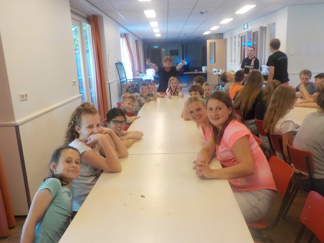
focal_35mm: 30
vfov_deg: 46.8
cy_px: 122
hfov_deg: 60.0
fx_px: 281
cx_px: 162
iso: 360
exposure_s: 1/30
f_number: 3.3
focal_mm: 4.1
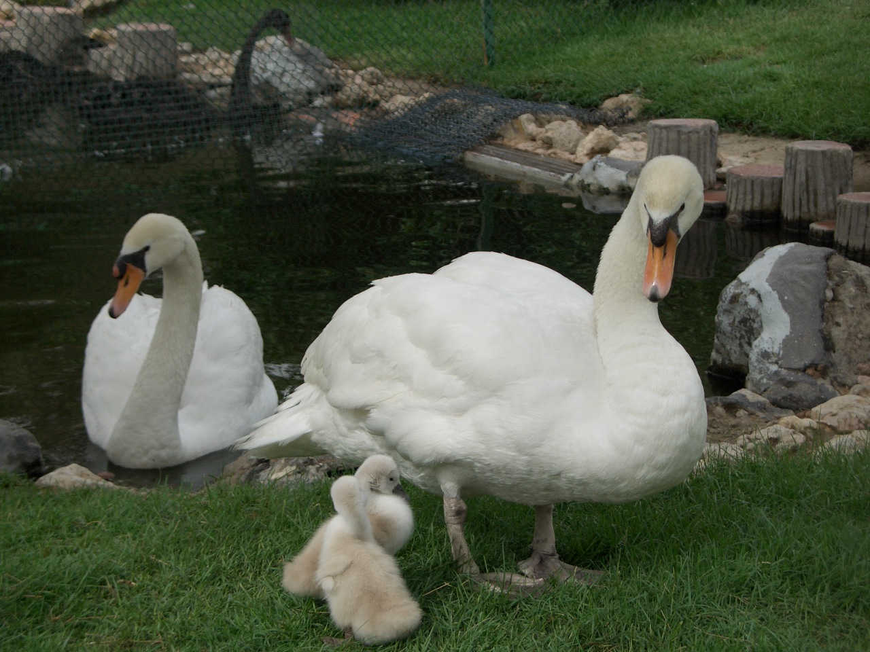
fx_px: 2739
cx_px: 435
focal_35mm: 109
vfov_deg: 13.6
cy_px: 326
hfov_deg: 18.0
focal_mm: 23.4
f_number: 3.9
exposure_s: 1/640
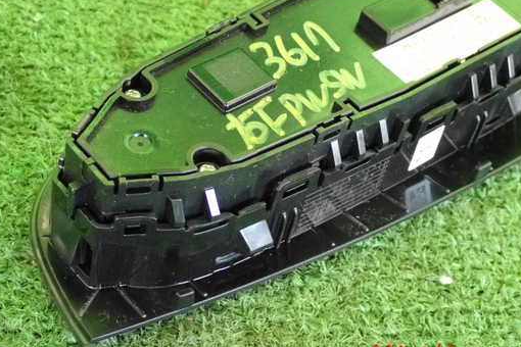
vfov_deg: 19.2
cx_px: 298
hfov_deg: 28.4
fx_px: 1027
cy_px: 138
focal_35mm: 71
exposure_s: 1/125
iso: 1600
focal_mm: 10.35
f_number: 3.5
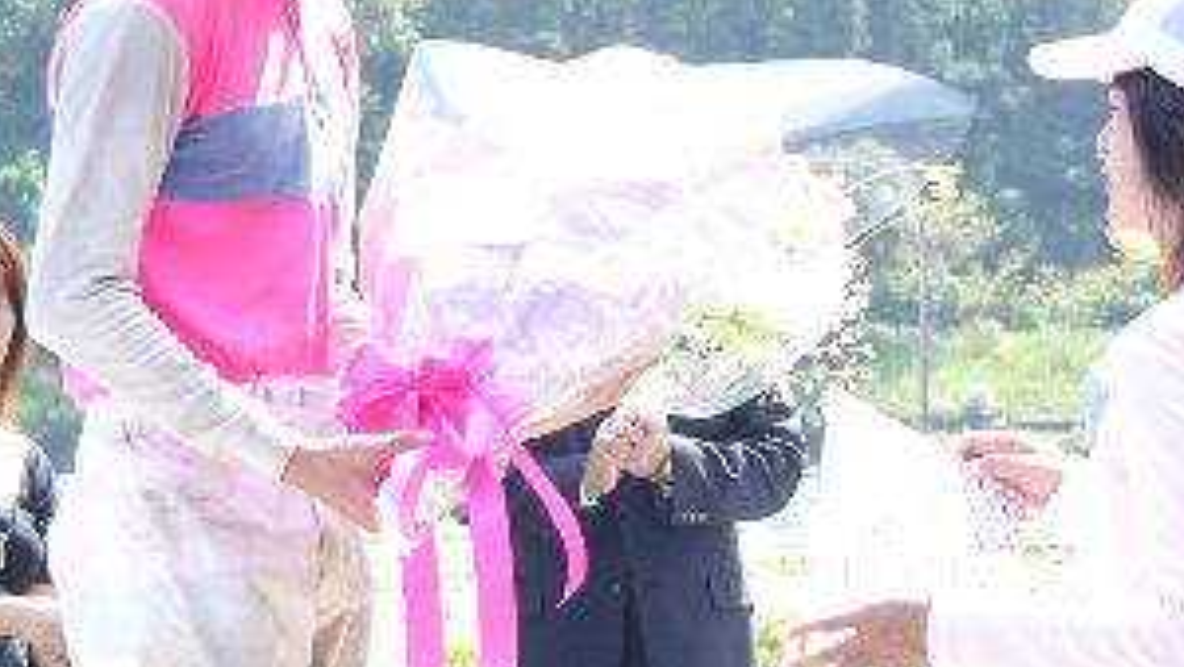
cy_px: 241
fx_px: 8480
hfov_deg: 8.0
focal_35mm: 270
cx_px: 620
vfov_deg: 4.5
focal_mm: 19.2
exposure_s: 1/160
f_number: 4
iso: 50
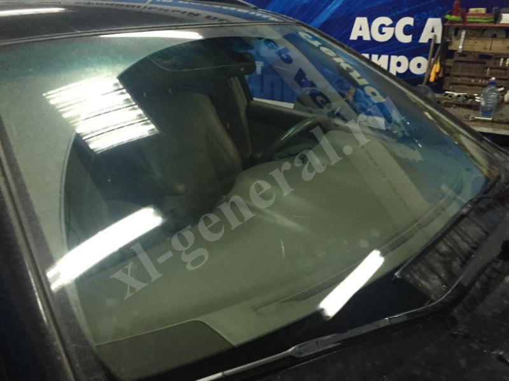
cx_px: 254
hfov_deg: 61.7
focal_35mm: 29
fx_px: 426
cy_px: 190
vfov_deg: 48.2
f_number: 2.2
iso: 200
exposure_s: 1/33
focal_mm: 4.15
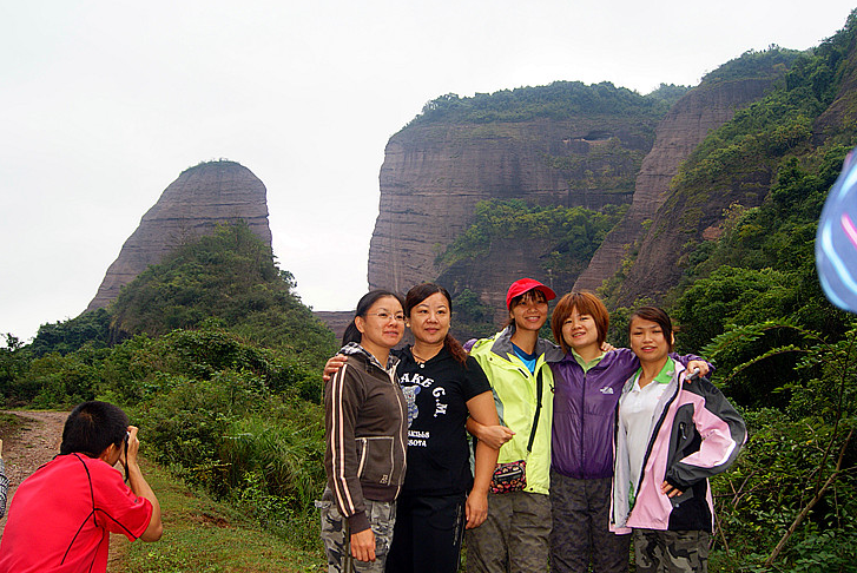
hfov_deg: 57.2
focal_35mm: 33
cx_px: 442
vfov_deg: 40.0
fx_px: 786
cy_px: 294
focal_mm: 20
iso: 100
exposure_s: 1/160
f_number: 4.5
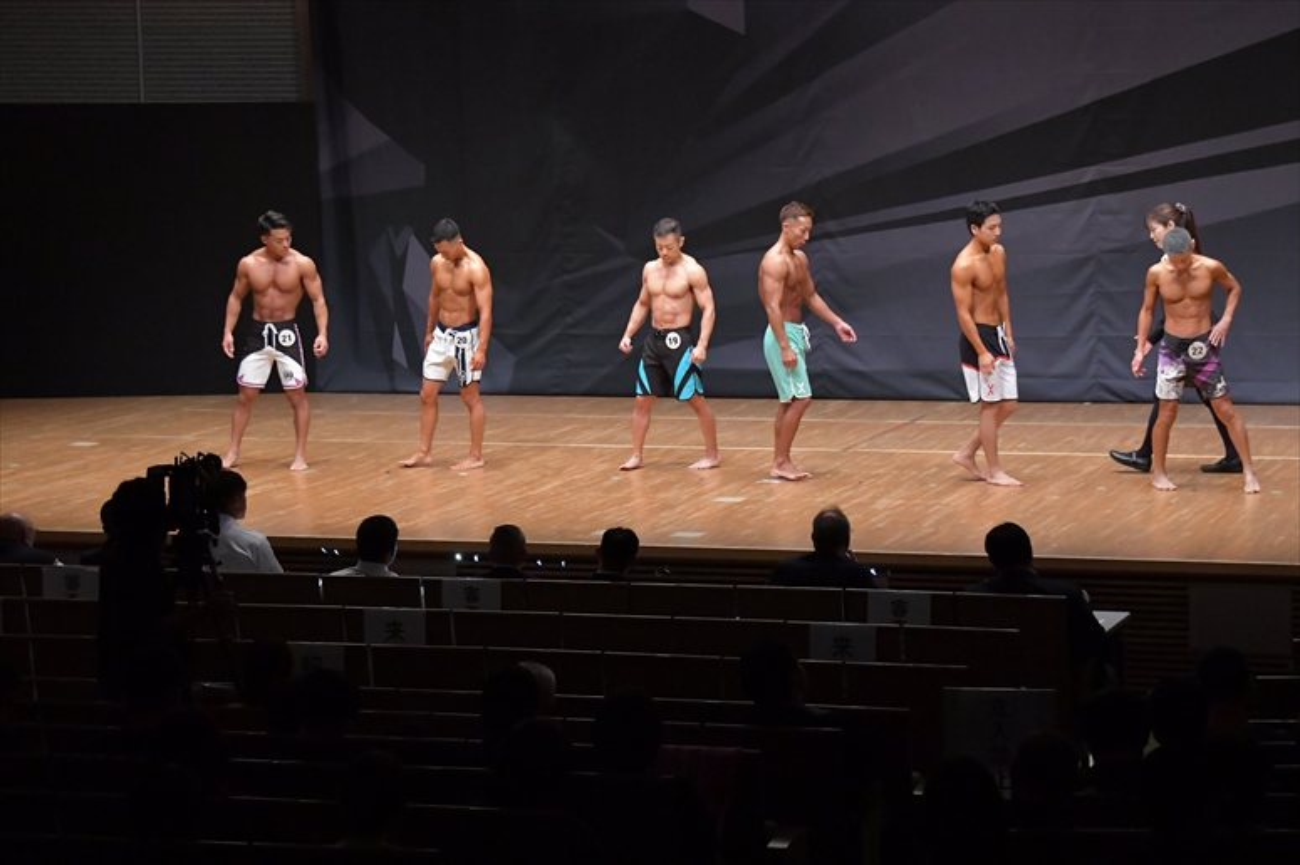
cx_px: 650
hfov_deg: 19.5
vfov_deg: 13.0
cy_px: 432
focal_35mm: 105
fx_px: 3790
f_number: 5.6
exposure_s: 1/400
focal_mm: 70
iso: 6400
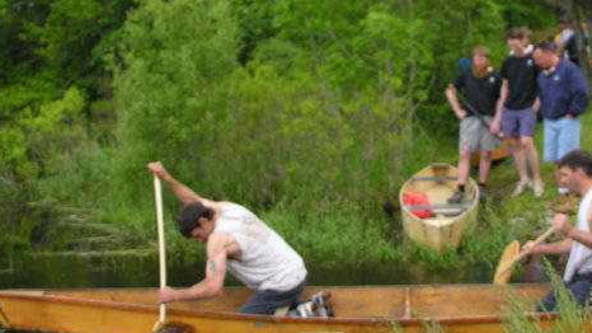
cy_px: 193
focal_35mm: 72
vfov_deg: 16.7
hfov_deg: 29.3
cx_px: 367
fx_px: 1130
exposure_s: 1/250
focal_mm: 8.9
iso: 50
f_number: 2.8
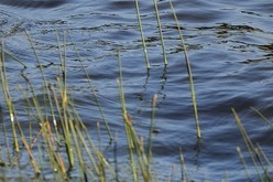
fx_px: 9776
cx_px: -581
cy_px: -76
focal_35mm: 1290
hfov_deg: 1.6
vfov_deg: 1.1
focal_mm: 200
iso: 200
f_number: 7.1
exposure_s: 1/320
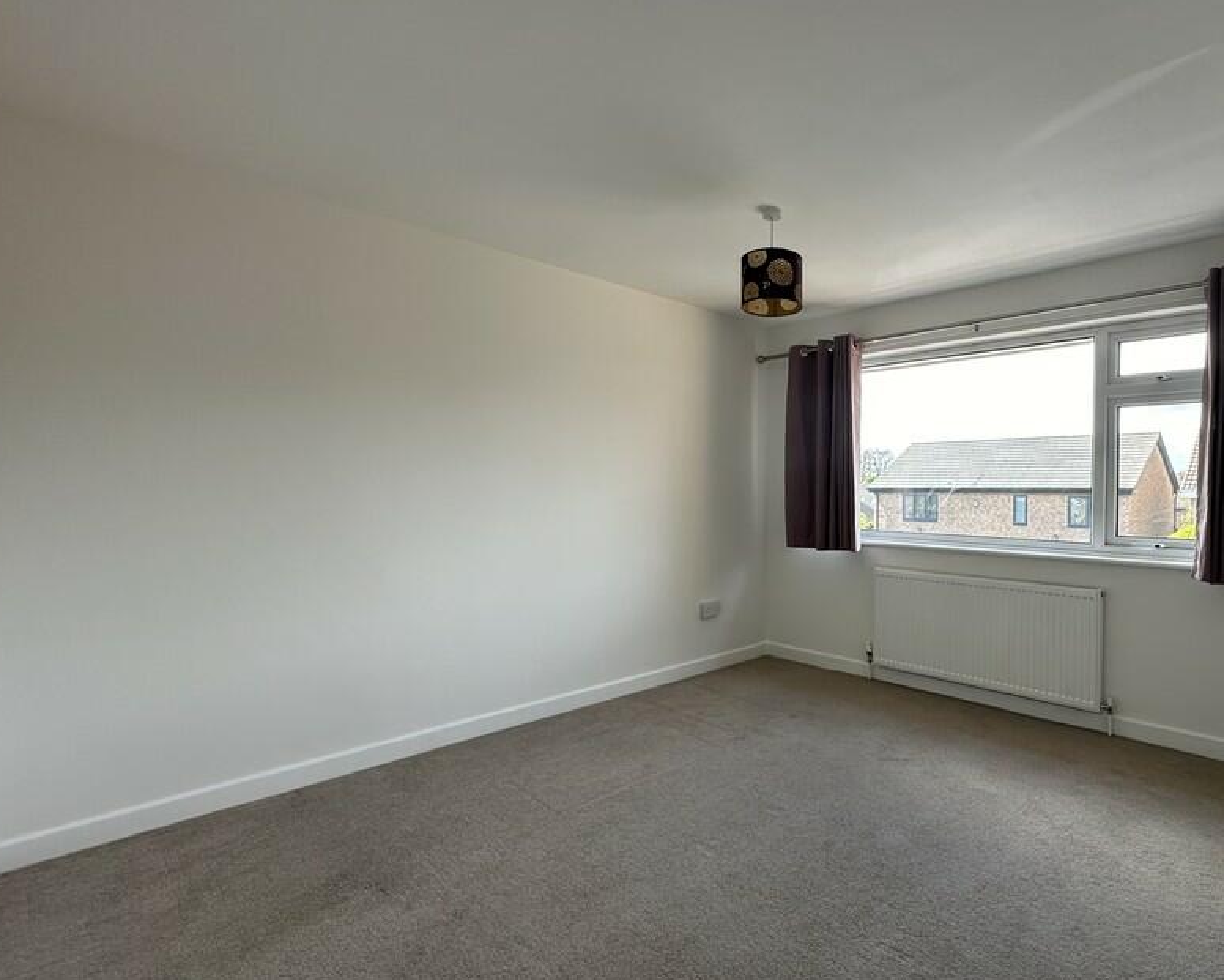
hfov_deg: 84.3
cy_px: 496
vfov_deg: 73.8
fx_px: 652
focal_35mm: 18
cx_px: 783
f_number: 2.2
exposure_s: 1/171
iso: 40
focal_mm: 2.22
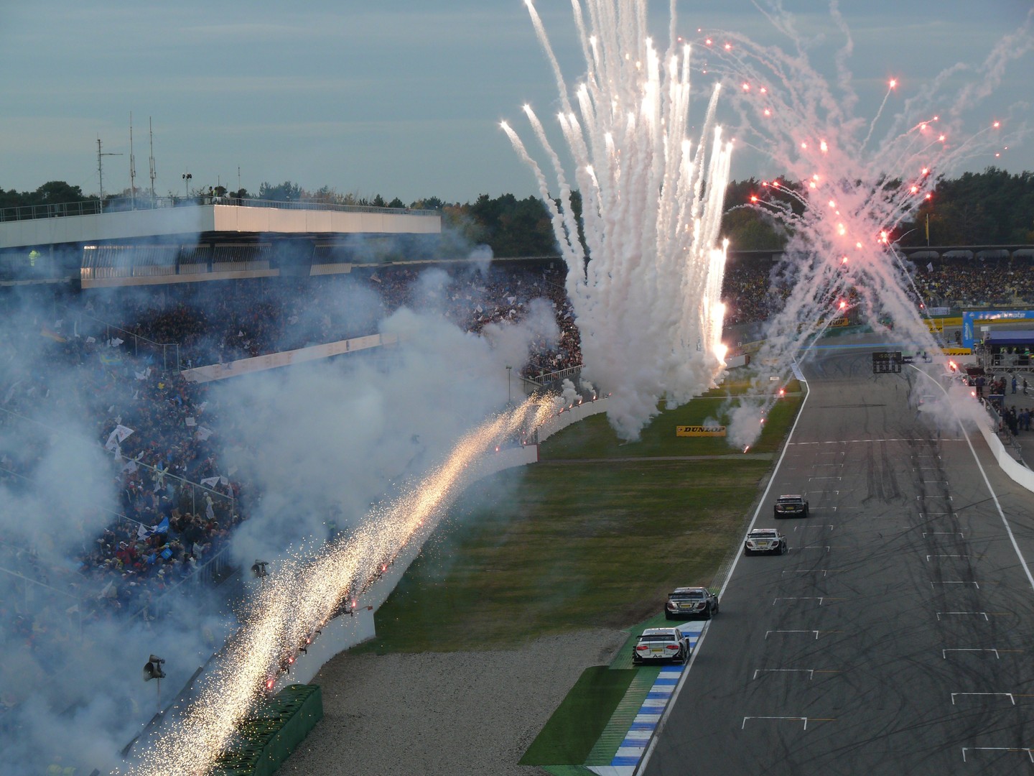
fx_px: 4242
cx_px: 517
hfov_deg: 13.9
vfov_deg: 10.4
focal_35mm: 142
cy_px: 388
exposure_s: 1/400
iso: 100
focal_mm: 30.1
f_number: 5.6
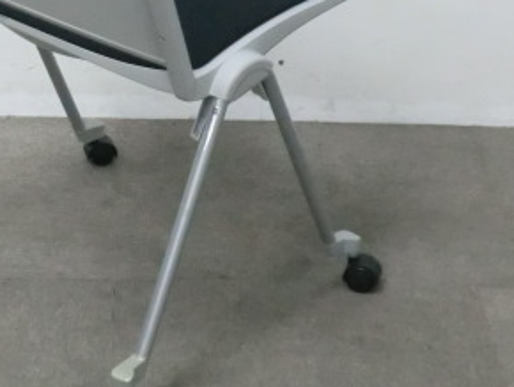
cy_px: 44
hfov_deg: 16.4
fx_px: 1768
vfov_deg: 12.4
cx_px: 124
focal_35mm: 119
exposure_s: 1/40
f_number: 4.5
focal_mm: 9.8
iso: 800
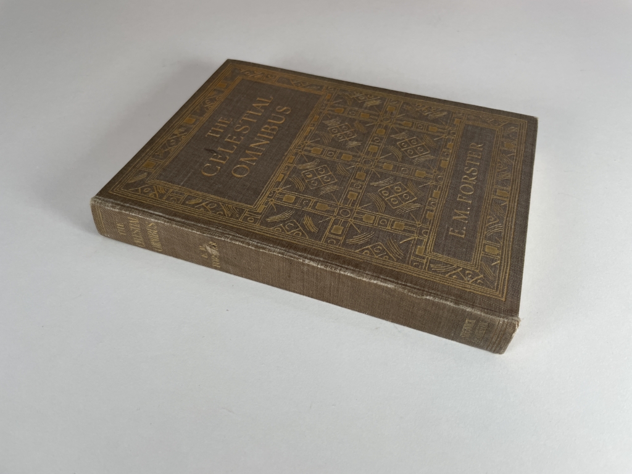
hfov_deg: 67.3
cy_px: 237
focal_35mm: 26
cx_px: 316
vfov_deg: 53.1
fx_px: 475
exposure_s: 1/121
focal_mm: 4.2
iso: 50
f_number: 1.6
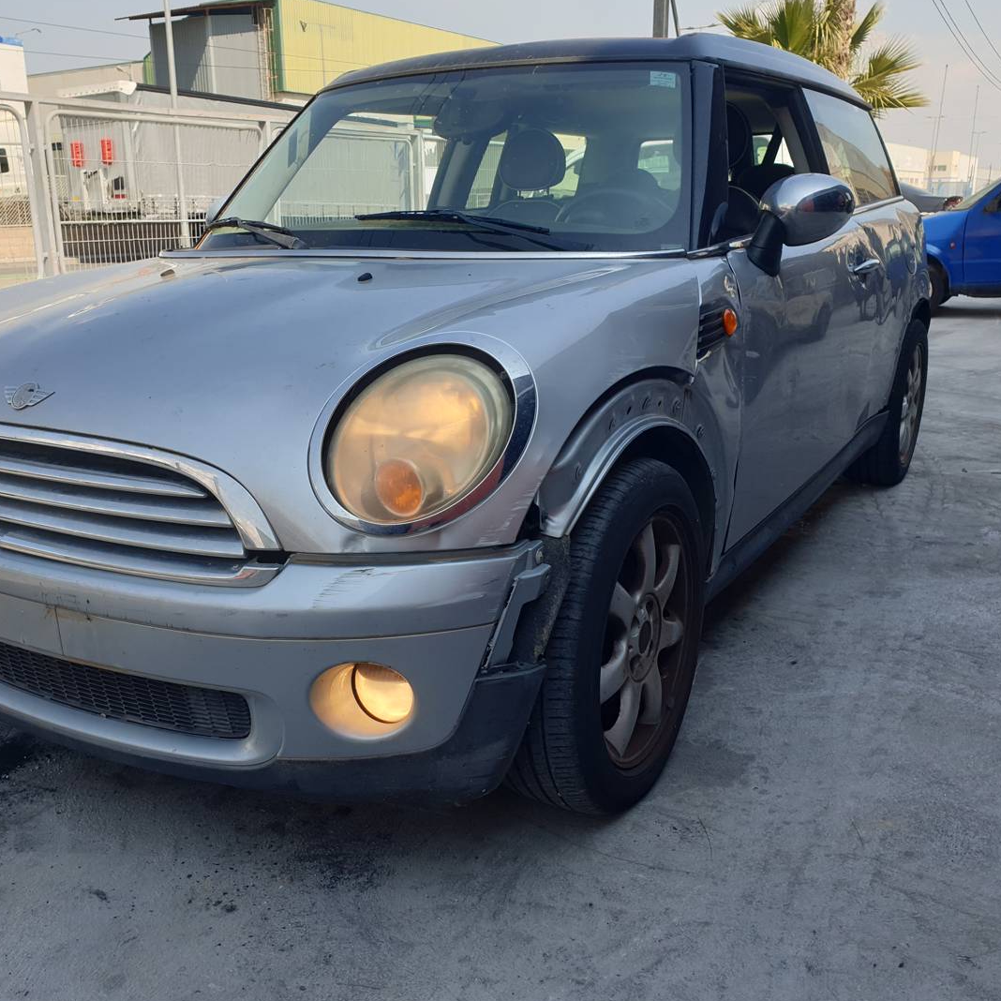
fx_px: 1014
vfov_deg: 52.5
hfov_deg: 52.3
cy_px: 500
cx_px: 428
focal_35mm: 31
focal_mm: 4.3
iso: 50
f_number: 2.4
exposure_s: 1/932
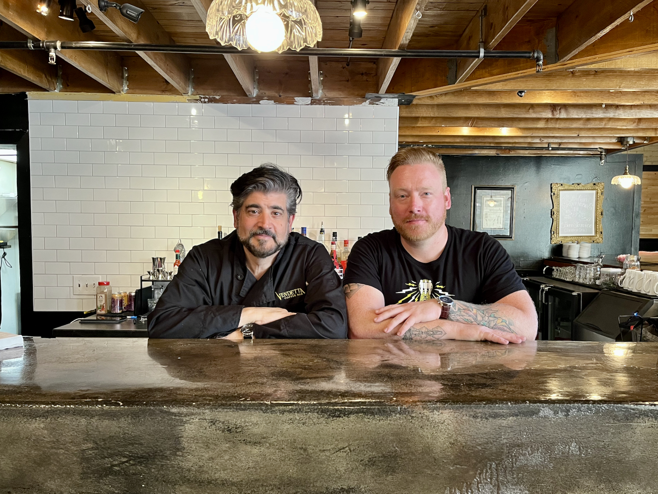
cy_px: 247
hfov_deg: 67.3
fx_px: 494
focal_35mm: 26
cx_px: 329
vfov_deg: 53.1
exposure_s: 1/60
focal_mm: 5.1
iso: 250
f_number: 1.6
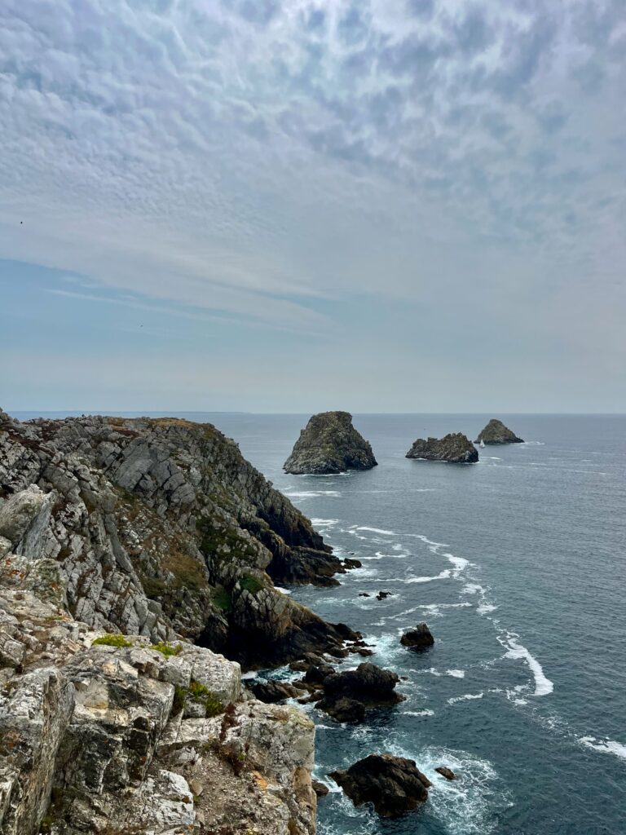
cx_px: 313
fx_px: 627
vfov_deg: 67.3
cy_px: 418
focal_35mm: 26
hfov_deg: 53.1
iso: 50
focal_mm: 5.1
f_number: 1.6
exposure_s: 1/9901
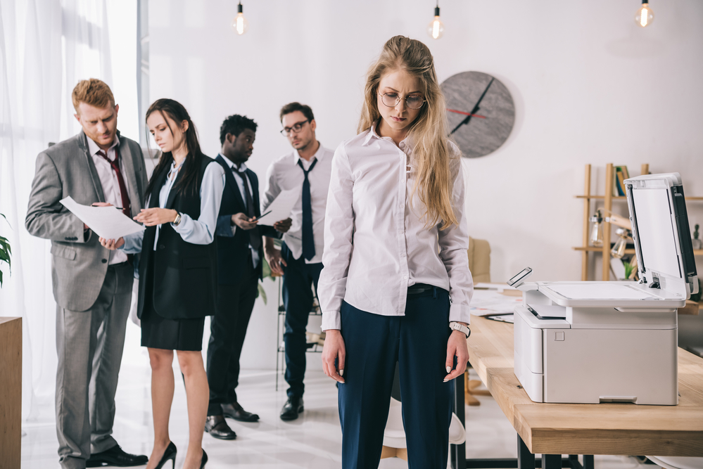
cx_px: 352
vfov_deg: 29.3
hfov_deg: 42.7
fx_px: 899
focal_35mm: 46
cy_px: 234
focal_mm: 46
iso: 400
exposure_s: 1/100
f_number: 3.5
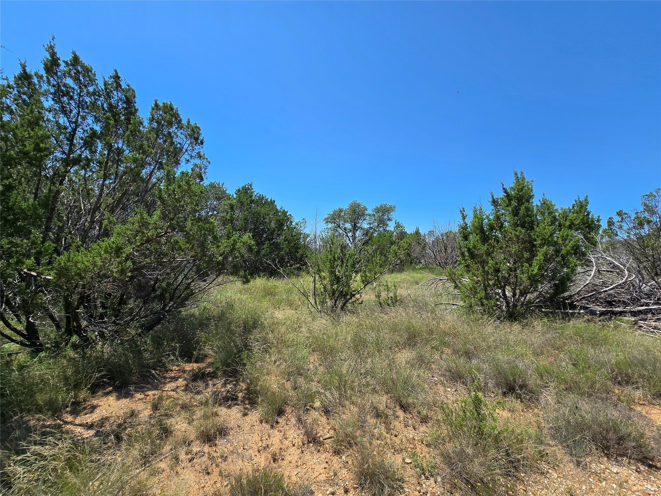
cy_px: 248
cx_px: 330
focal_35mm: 13
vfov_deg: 89.9
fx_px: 248
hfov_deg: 106.2
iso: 50
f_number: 2.2
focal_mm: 2.2
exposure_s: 1/1962
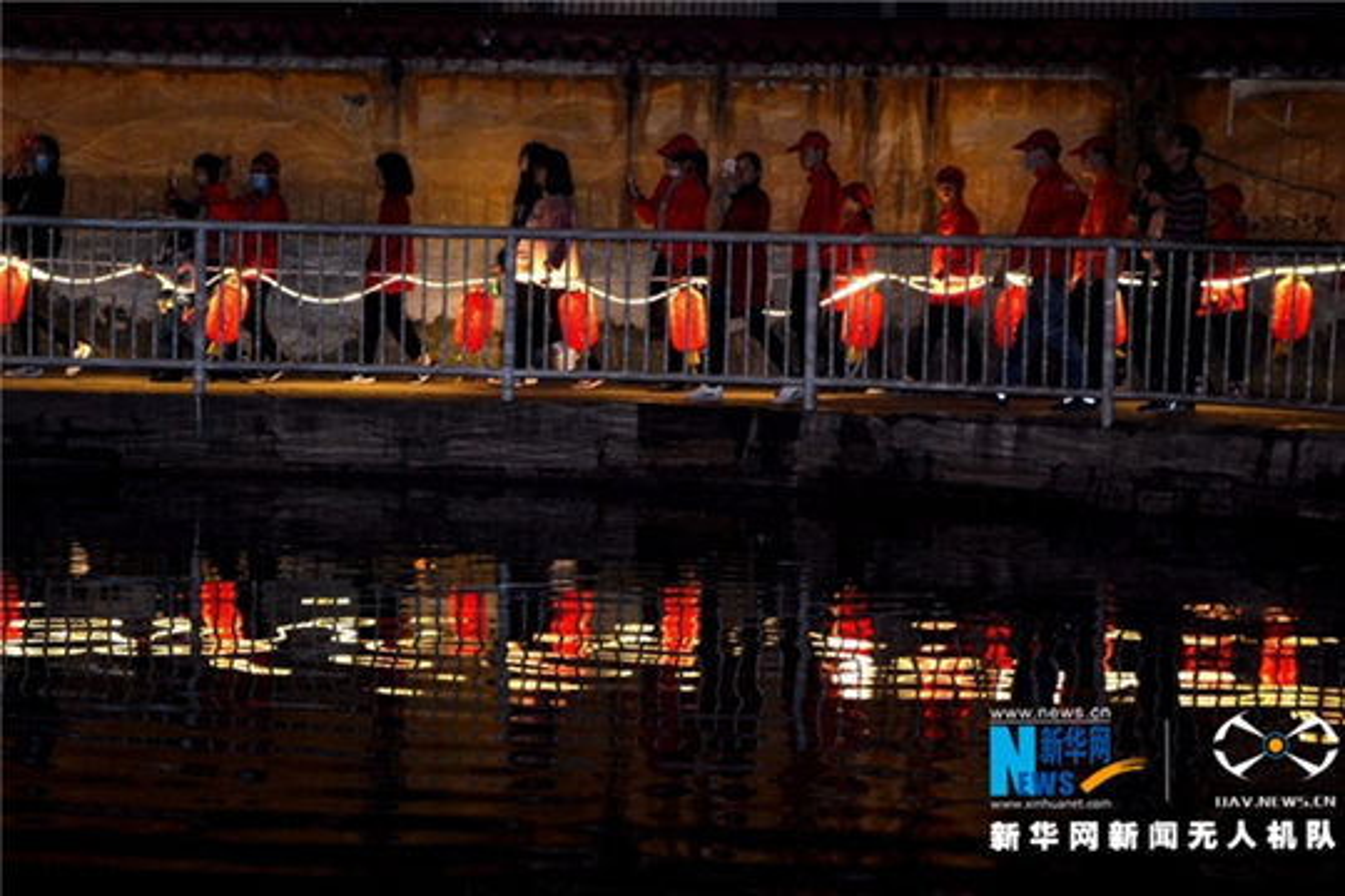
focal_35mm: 87
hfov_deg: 23.4
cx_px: 672
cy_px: 448
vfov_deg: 15.7
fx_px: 3250
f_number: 5
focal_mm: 58
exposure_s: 1/60
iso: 800
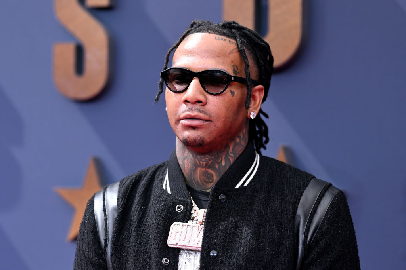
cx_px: 203
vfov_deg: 10.8
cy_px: 135
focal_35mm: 127
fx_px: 1432
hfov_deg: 16.1
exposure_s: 1/2000
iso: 320
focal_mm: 85
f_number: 2.2
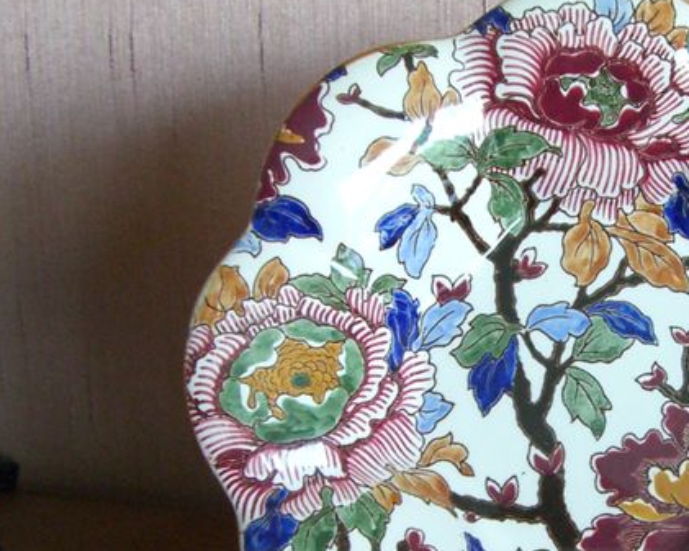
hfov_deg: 21.3
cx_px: 620
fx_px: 1795
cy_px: 383
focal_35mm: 88
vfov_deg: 17.4
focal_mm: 6.2
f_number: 2.7
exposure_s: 1/80
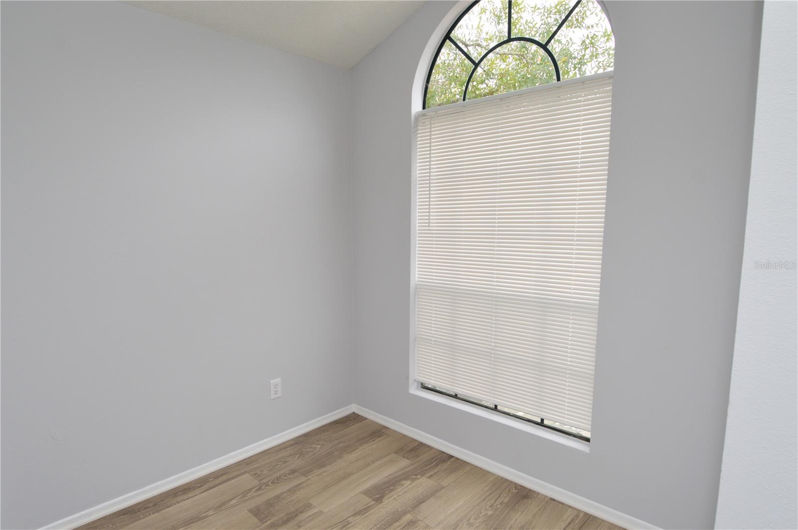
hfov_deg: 90.1
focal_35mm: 18
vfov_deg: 67.3
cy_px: 265
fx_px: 399
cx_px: 399
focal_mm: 12
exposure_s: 1/125
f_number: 5.6
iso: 360
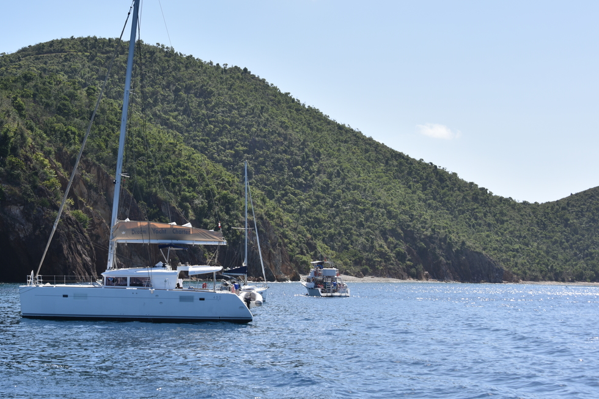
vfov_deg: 16.8
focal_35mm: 81
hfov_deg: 25.0
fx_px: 1348
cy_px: 153
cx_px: 212
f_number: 9
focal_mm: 62
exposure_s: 1/320
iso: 100
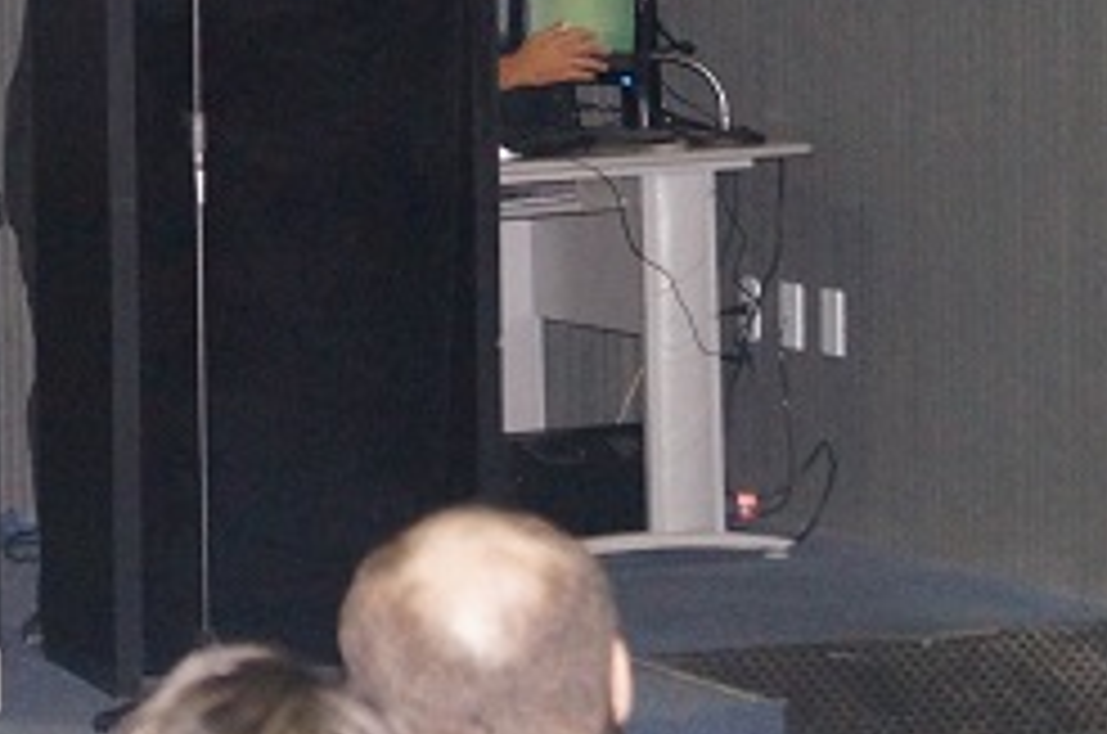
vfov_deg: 6.8
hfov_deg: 10.2
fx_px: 6138
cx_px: -112
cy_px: 14
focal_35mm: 200
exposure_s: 1/60
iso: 3200
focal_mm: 55
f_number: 5.6
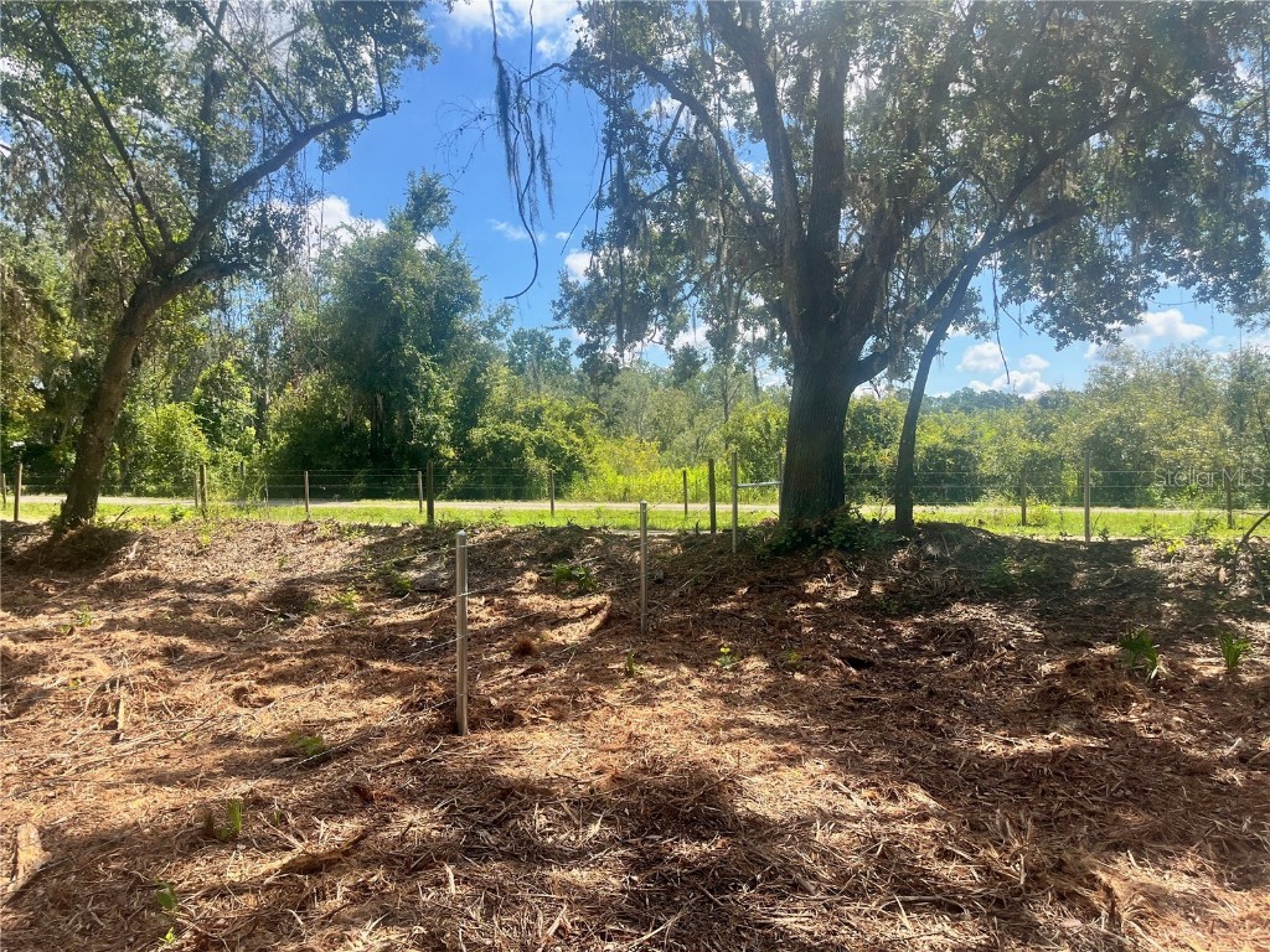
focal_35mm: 26
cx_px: 635
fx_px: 954
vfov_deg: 53.1
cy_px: 476
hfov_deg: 67.3
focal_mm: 5.1
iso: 50
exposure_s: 1/1647
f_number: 1.6
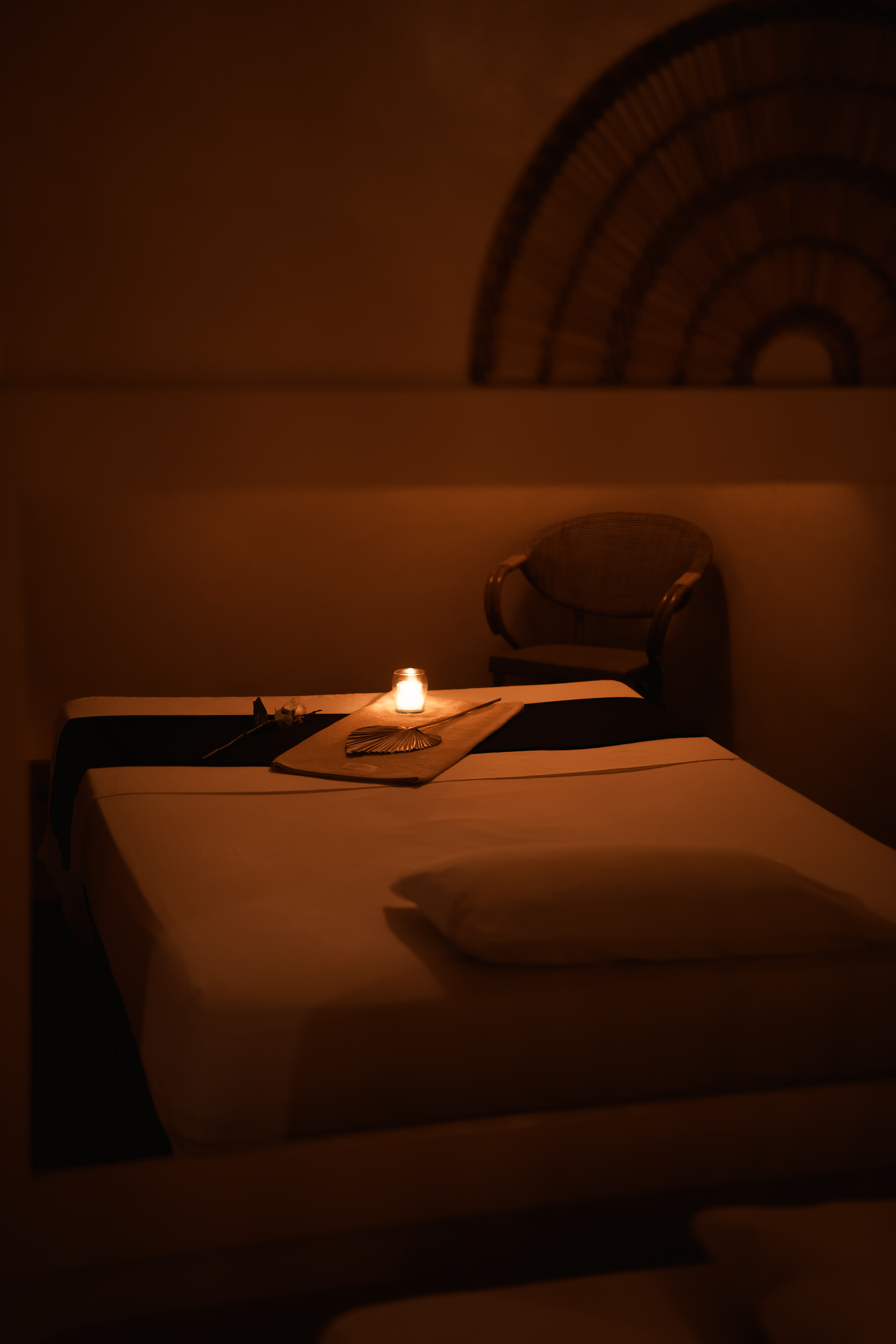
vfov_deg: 39.6
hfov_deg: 27.0
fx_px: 1867
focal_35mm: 50
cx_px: 448
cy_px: 672
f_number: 1.4
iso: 640
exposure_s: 1/100
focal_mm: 50
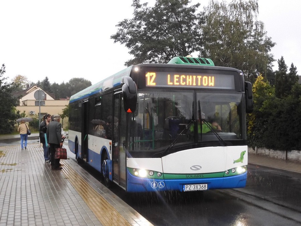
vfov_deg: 32.2
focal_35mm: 45
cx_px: 150
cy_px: 113
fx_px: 391
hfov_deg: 42.1
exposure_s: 1/30
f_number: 4
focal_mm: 8
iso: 800
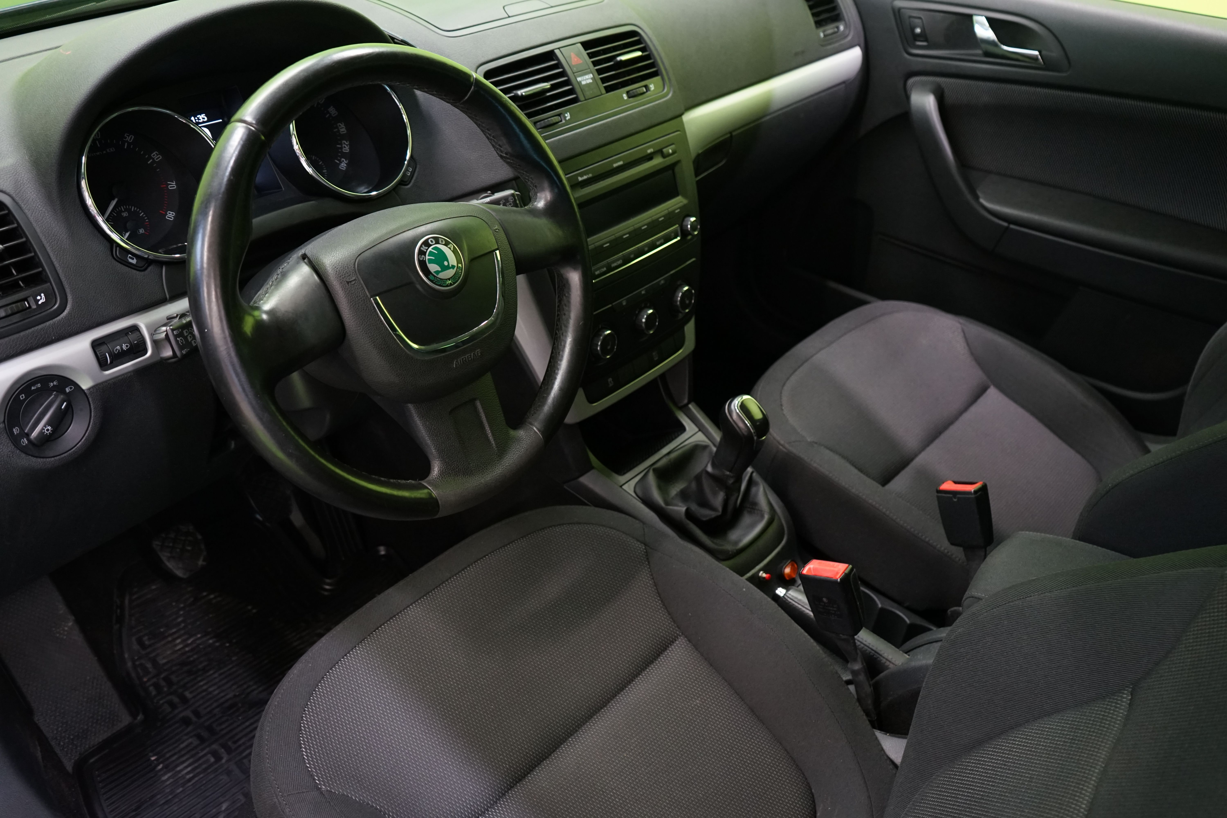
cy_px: 409
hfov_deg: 61.9
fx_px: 1022
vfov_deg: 43.6
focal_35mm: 30
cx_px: 614
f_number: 5
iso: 2000
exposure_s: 1/20
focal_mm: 30
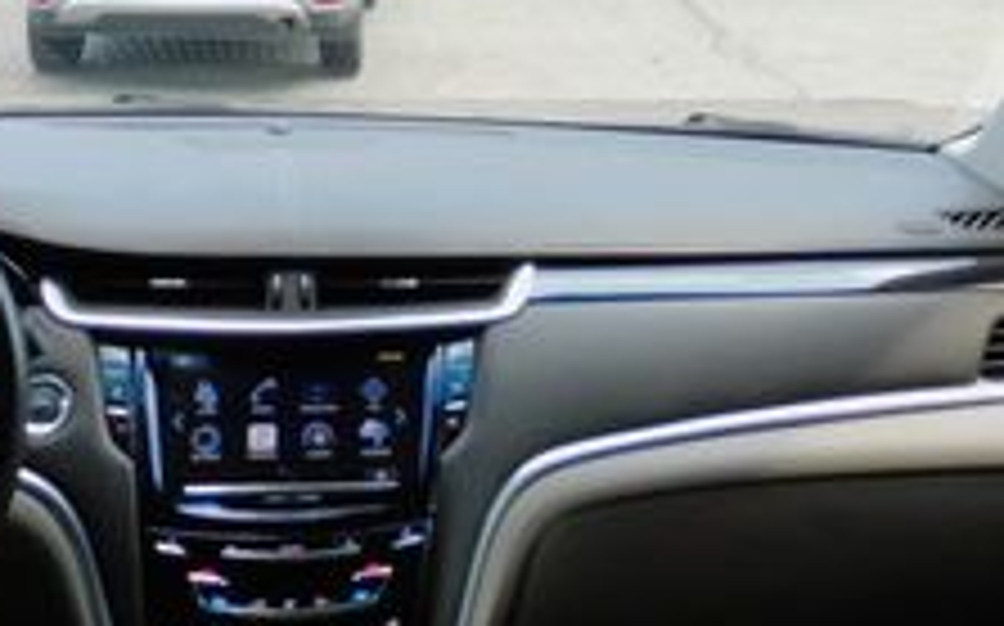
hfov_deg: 28.1
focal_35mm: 73
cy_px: -194
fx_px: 1996
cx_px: 653
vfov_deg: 16.8
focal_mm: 4.3
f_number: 3.3
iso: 125
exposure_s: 1/125
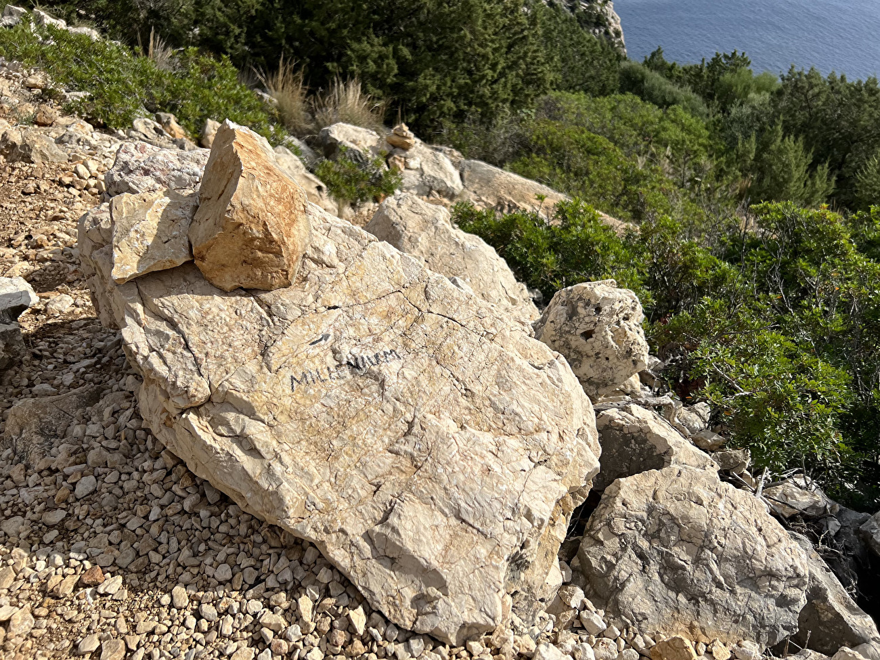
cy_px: 330
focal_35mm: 26
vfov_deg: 53.1
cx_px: 440
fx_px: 661
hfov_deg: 67.3
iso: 50
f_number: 1.5
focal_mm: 5.7
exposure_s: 1/8696
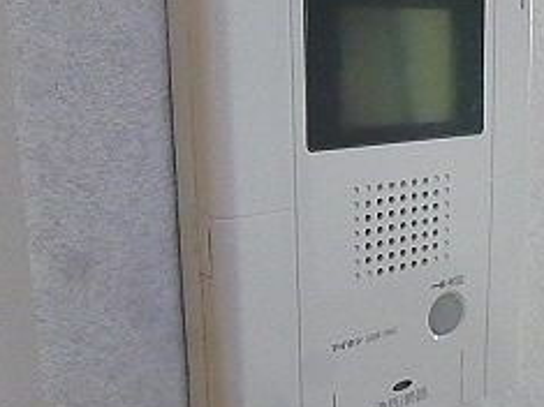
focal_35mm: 44
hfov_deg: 42.2
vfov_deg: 32.8
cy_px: 182
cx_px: 380
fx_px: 691
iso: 1600
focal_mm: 4.3
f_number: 2.5
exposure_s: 1/200
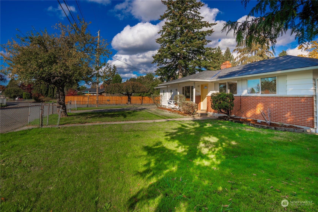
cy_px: 106
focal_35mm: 18
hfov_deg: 90.0
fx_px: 159
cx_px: 159
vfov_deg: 67.4
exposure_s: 1/250
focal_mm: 18
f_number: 7.1
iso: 80
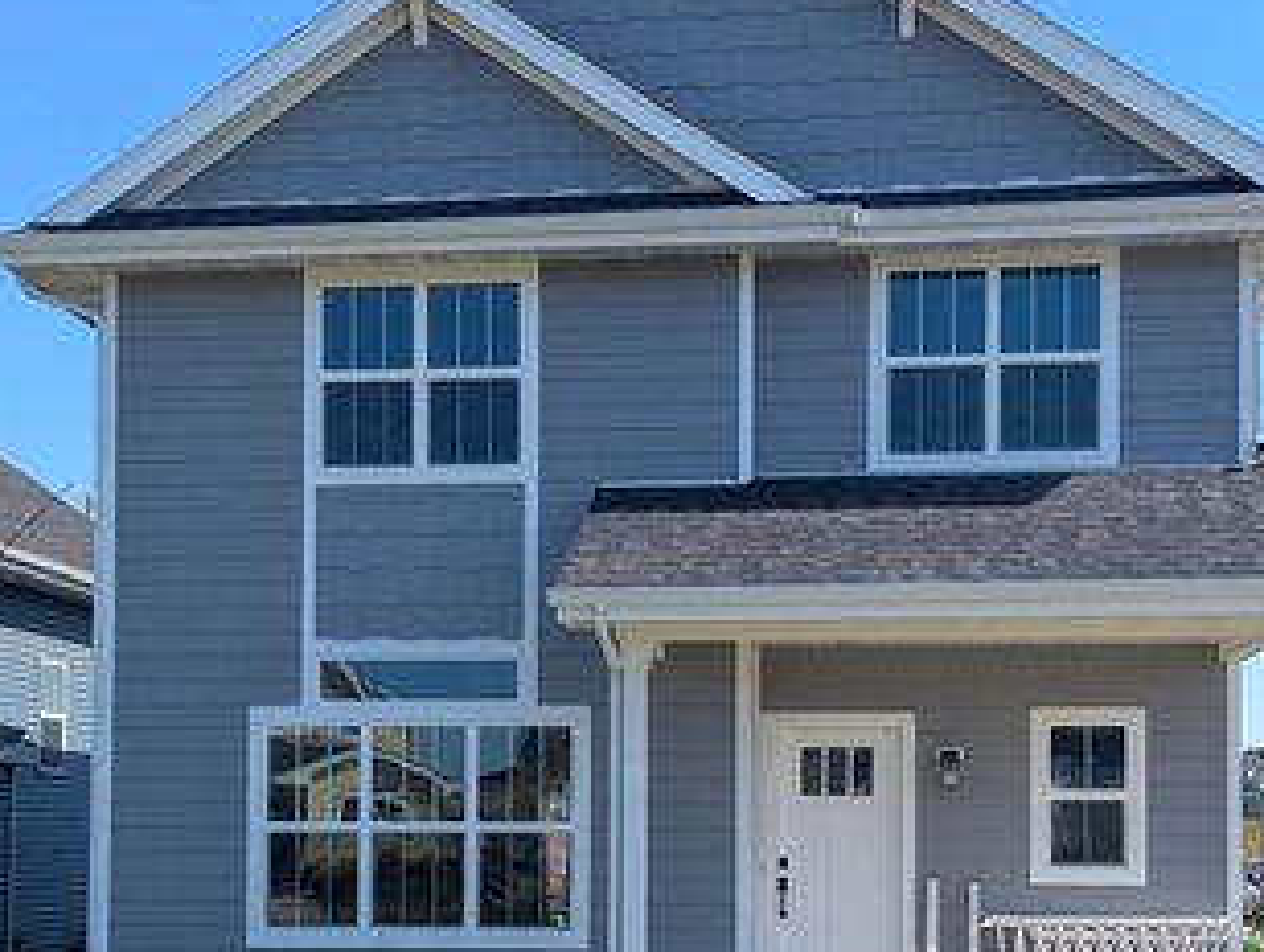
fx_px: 1426
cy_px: 527
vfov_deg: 36.9
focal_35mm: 39
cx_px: 685
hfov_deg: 47.7
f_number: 1.85
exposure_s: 1/1887
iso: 47
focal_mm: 6.81
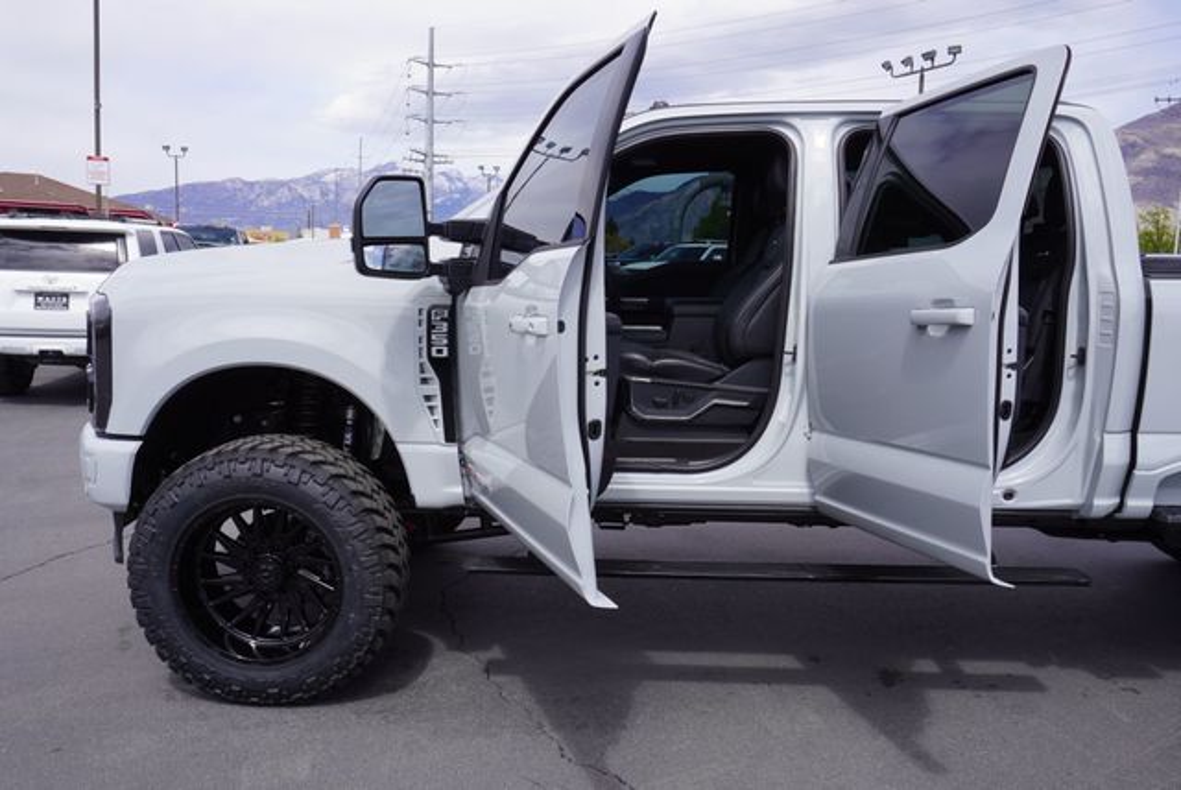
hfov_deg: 61.9
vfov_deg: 43.7
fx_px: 985
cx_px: 590
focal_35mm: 30
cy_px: 395
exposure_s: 1/160
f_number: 10
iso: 100
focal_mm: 20
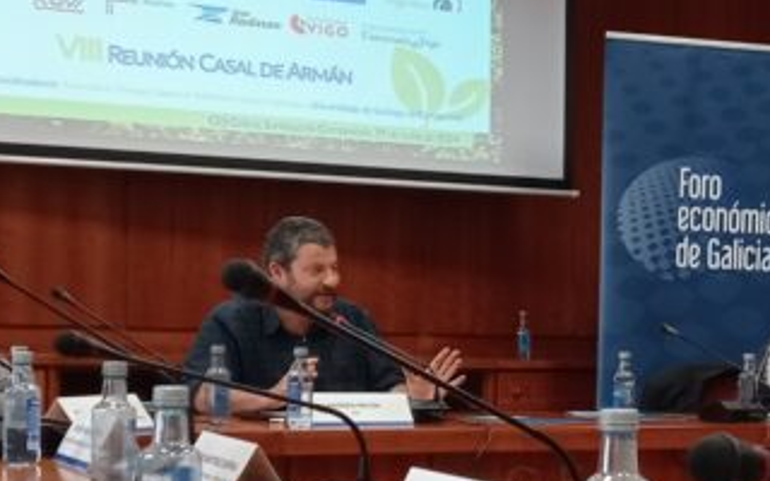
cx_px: 703
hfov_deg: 21.4
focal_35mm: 95
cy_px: 403
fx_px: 1994
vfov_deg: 13.7
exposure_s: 1/33.3
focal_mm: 4.04
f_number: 1.8
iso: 331
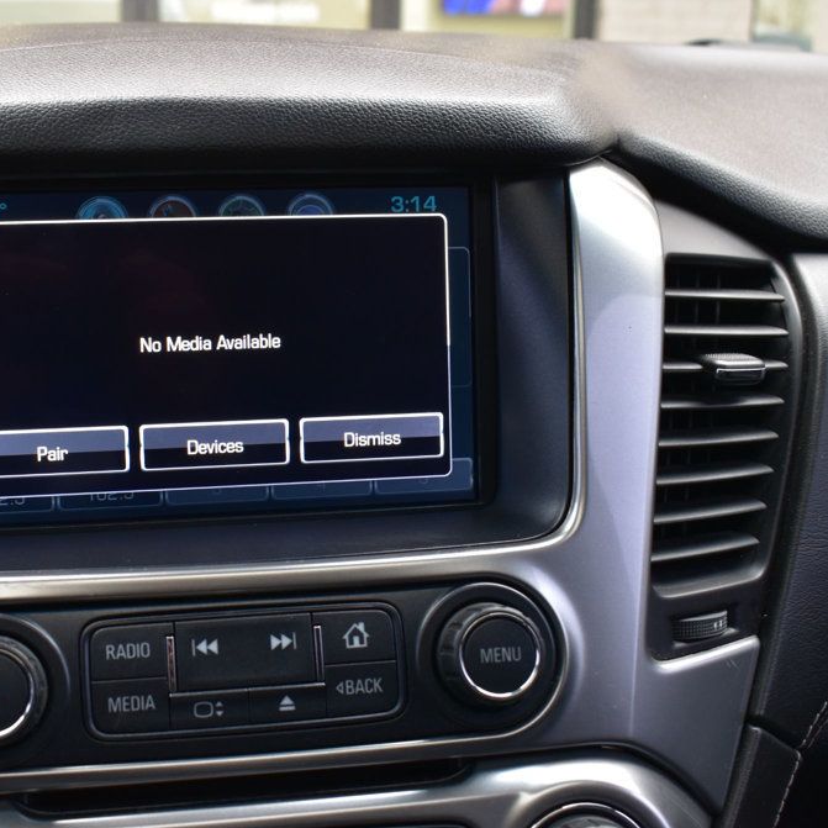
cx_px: 286
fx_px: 1317
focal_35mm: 49
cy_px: 420
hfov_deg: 34.6
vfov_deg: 34.9
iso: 400
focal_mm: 25
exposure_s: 1/20
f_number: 6.3
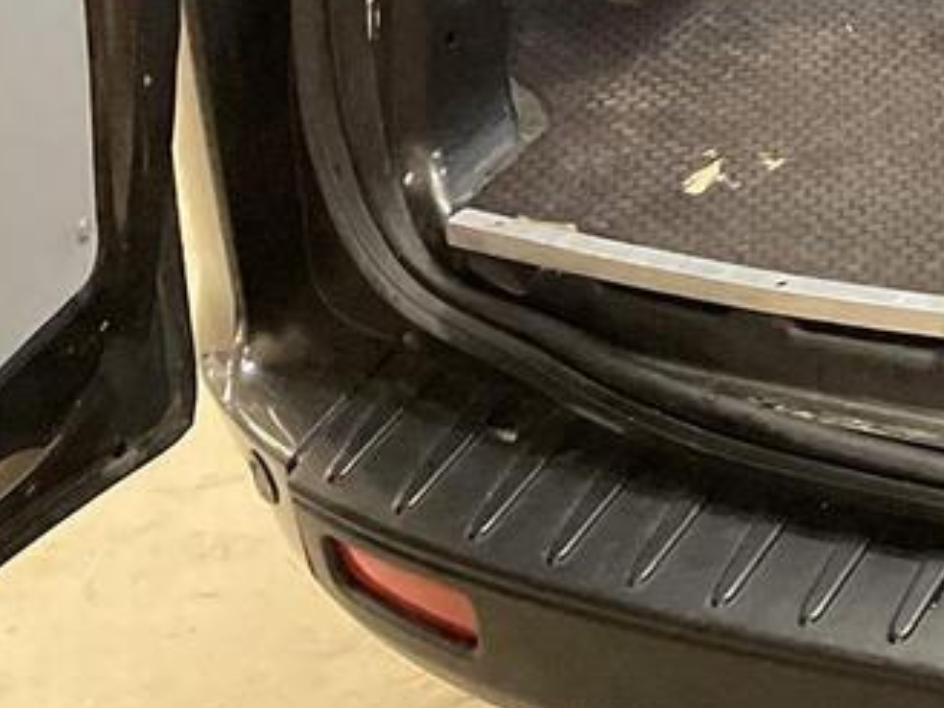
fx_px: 3109
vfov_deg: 11.4
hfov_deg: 14.5
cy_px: -832
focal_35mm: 114
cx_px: 1853
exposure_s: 1/50
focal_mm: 4.2
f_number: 1.6
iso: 320
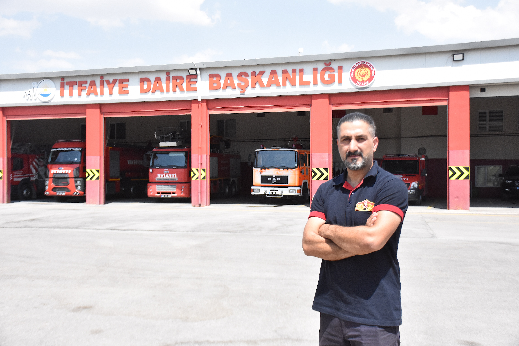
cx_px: 260
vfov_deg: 33.0
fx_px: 584
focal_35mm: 40
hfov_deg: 47.9
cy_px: 173
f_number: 4
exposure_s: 1/8000
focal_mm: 27
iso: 1800
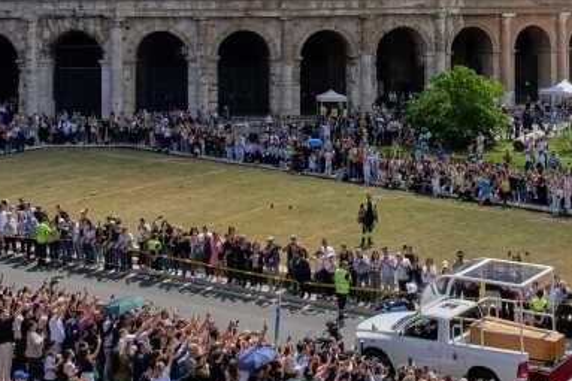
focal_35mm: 69
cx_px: 463
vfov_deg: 19.1
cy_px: -7
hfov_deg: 28.6
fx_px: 1096
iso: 500
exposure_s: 1/1000
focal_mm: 24
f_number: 13
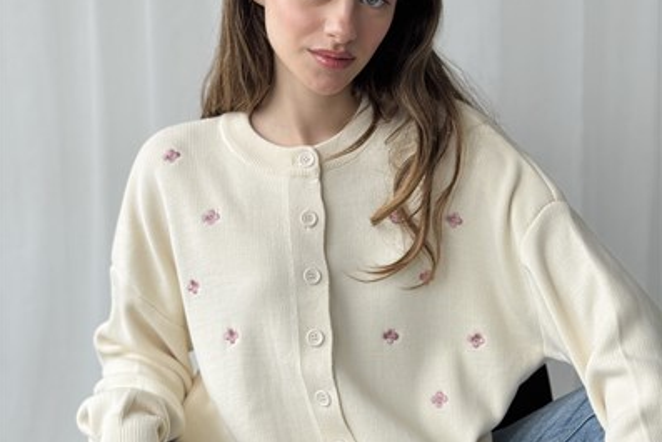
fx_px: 1232
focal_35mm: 67
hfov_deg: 30.1
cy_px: 196
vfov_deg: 20.3
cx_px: 330
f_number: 1.78
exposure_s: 1/331
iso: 64
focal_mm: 6.76
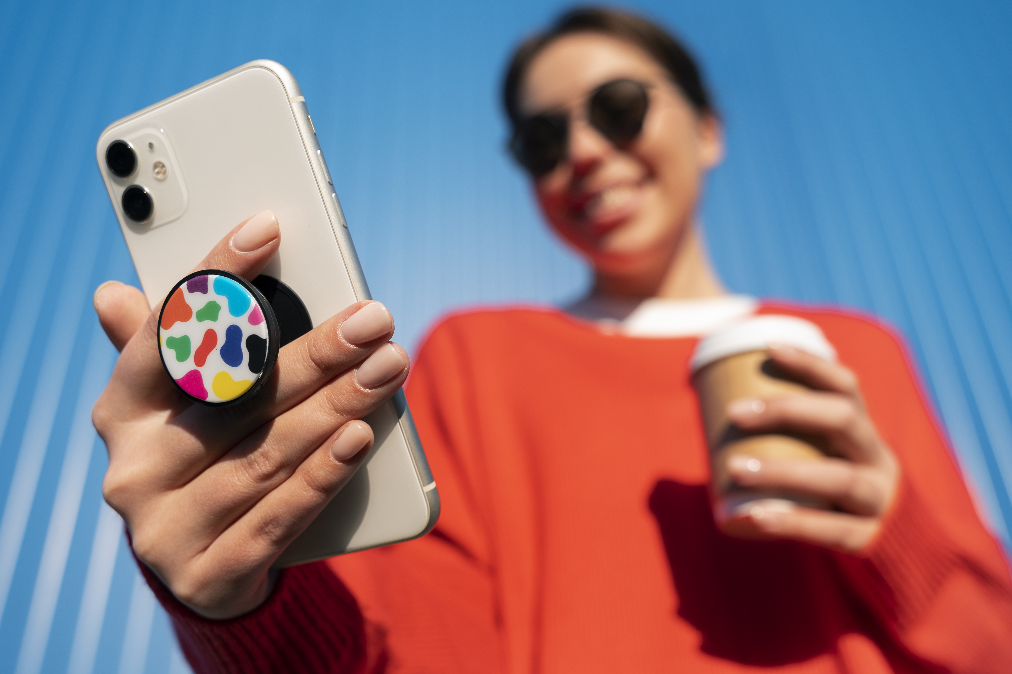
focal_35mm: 34
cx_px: 506
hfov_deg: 55.1
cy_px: 337
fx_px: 969
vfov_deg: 38.3
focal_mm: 34.5
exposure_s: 1/2000
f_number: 4
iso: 250
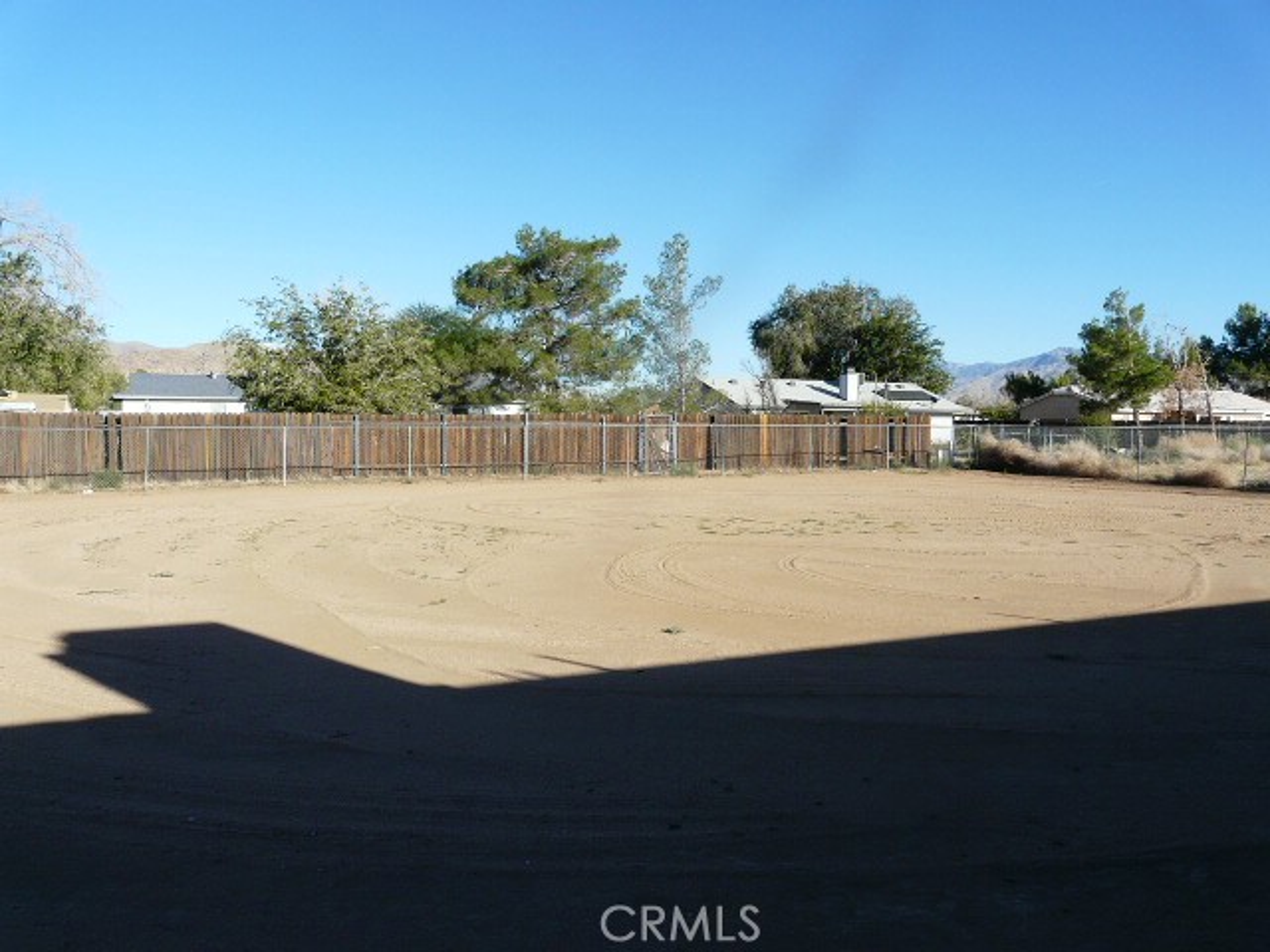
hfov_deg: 63.4
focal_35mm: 28
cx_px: 635
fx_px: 1027
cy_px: 476
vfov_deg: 49.7
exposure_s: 1/400
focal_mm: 4.6
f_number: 5.6
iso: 100
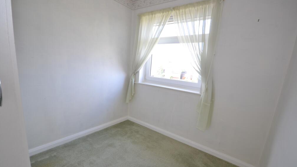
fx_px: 126
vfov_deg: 66.8
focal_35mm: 16
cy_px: 94
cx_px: 151
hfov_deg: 99.4
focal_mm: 10
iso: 400
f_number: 4.5
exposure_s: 1/80
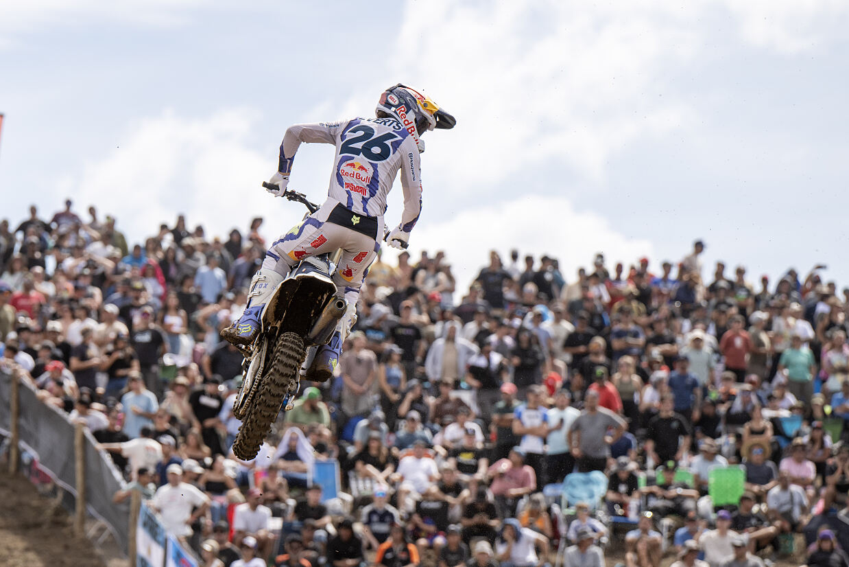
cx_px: 424
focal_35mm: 200
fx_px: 4717
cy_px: 284
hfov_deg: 10.3
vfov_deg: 6.9
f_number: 4.5
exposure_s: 1/2000
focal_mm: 200
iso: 200
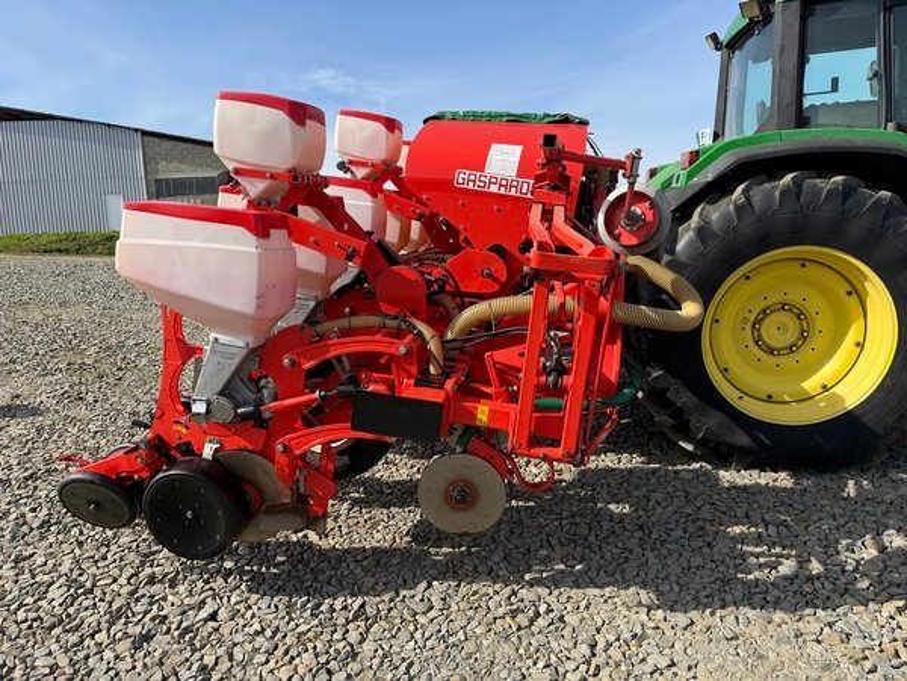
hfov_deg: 71.6
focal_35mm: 24
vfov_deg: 56.8
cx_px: 454
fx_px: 629
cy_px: 340
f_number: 1.78
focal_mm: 6.76
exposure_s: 1/2801
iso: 80
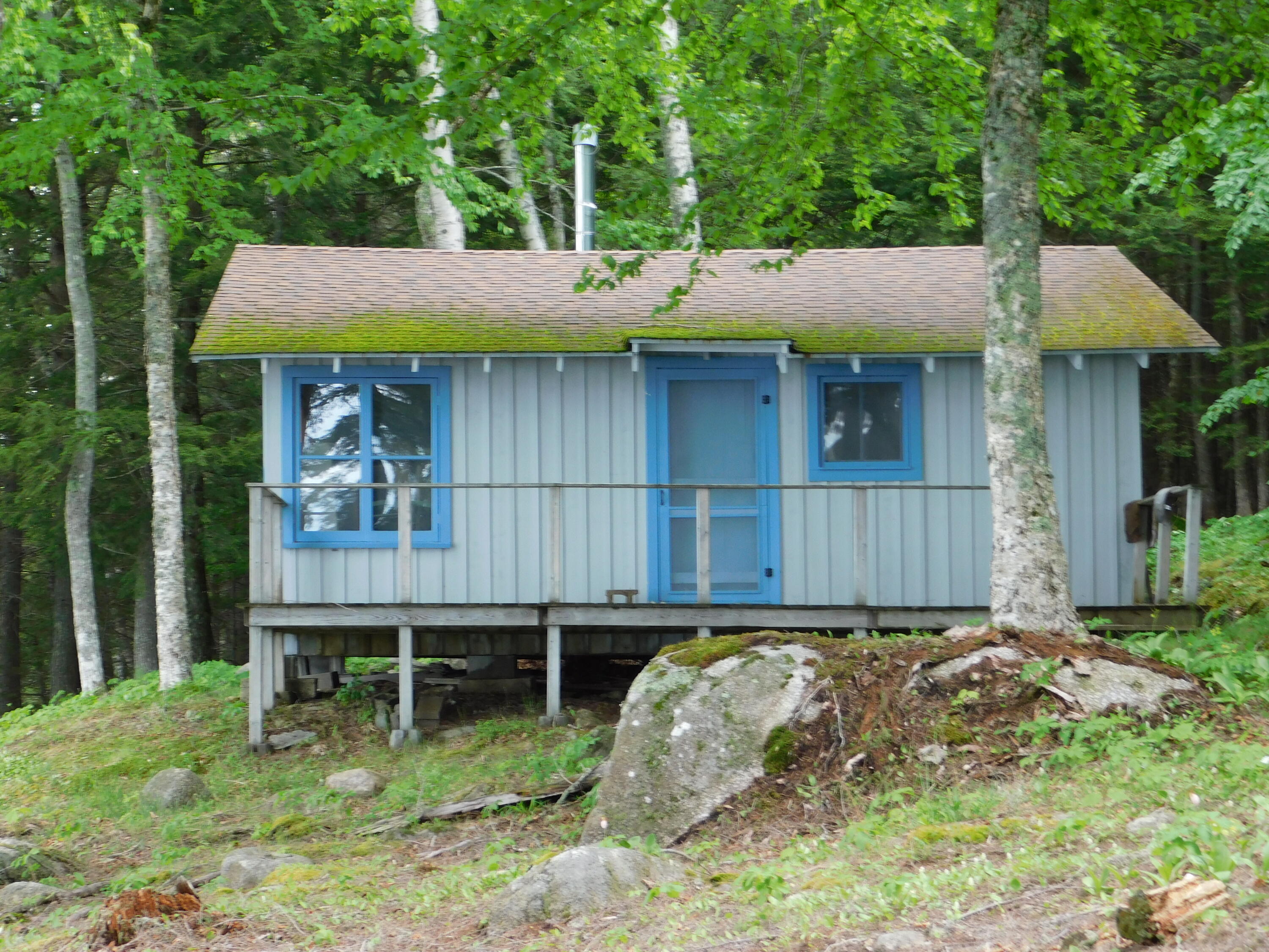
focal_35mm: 80
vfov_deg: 18.4
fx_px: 2933
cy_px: 476
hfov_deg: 24.4
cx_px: 634
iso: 125
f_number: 4.4
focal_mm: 14.2
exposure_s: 1/40
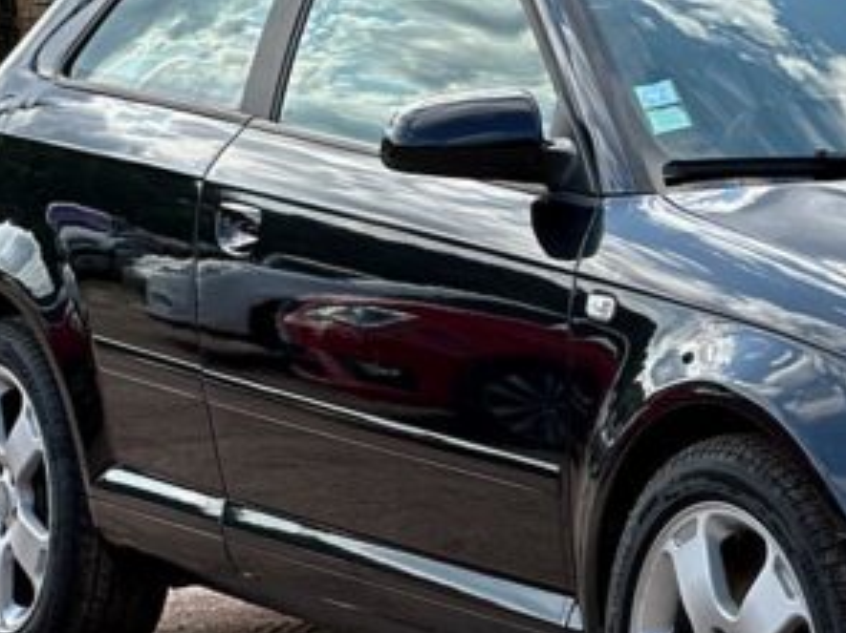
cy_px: 286
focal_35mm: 209
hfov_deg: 9.4
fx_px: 5106
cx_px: 952
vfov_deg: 7.1
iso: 25
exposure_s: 1/165
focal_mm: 9
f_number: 2.8
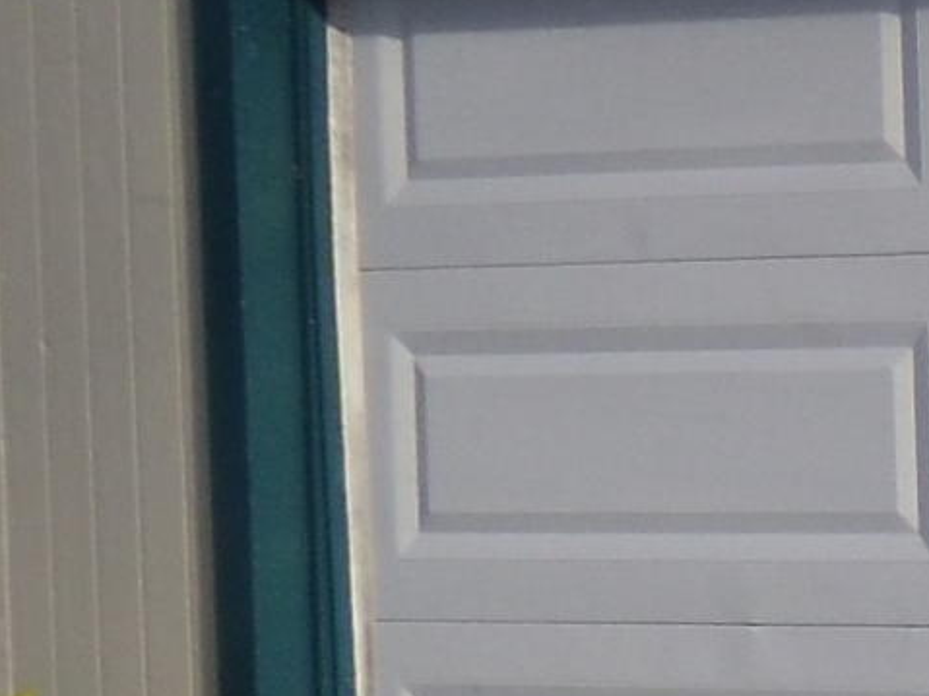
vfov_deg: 6.2
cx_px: 2130
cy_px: 496
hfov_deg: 7.8
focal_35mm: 238
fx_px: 6386
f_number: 3.5
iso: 80
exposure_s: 1/635
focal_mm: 6.81
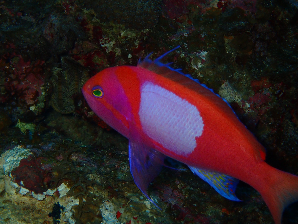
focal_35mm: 100
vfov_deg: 14.8
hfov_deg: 19.6
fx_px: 861
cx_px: 149
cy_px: 112
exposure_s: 1/200
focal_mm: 18
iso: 320
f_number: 6.3
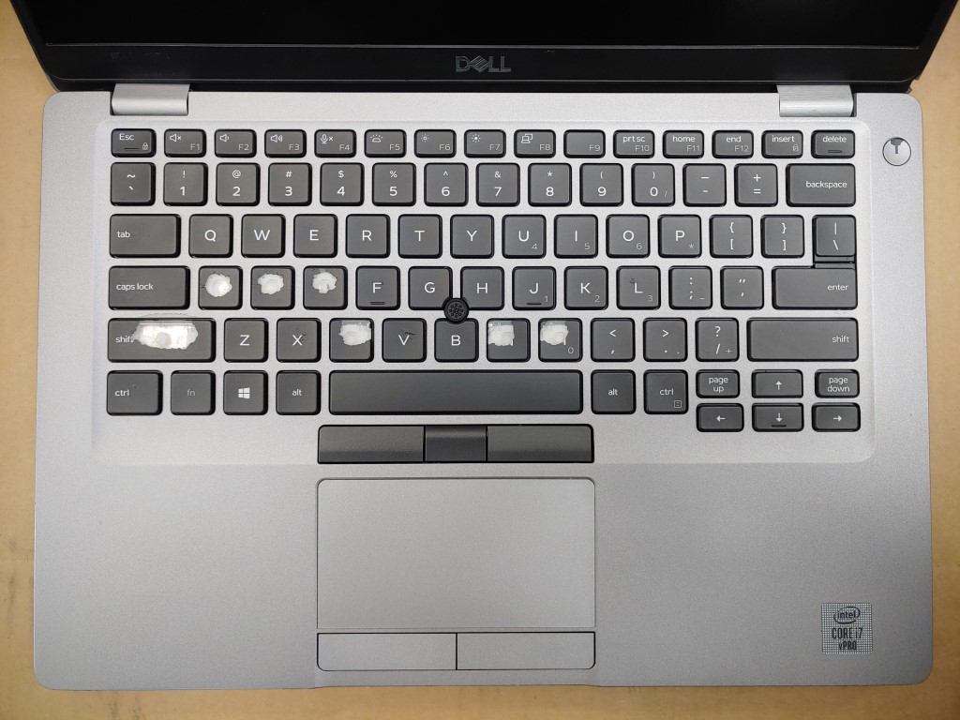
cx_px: 480
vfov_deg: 53.1
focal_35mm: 26
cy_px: 360
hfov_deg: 67.3
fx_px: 721
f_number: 1.8
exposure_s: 1/120
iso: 50
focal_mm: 4.36
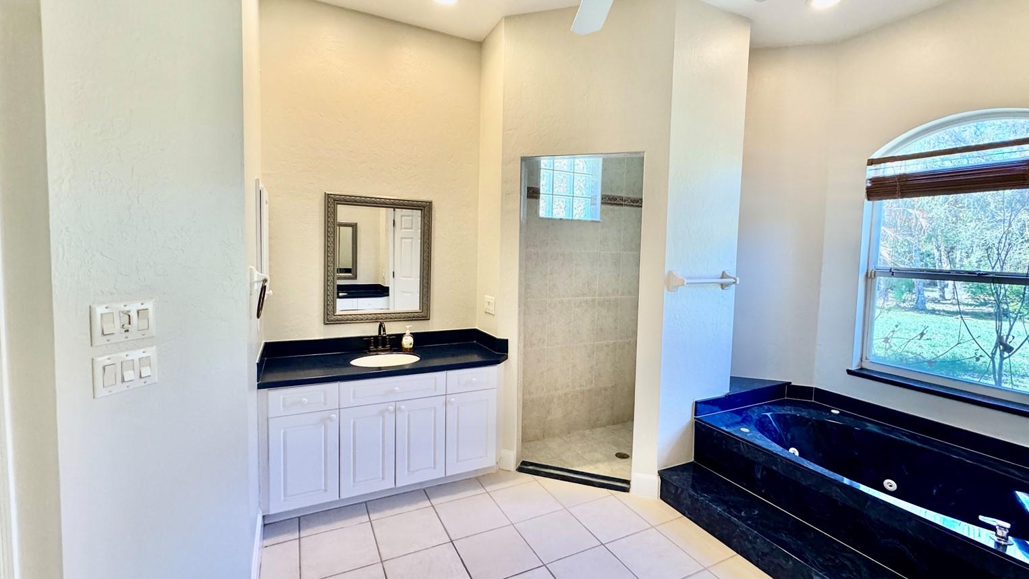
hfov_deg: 99.4
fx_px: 437
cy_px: 266
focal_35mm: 16
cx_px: 524
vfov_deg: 67.0
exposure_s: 1/120
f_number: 2.2
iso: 250
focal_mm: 2.22
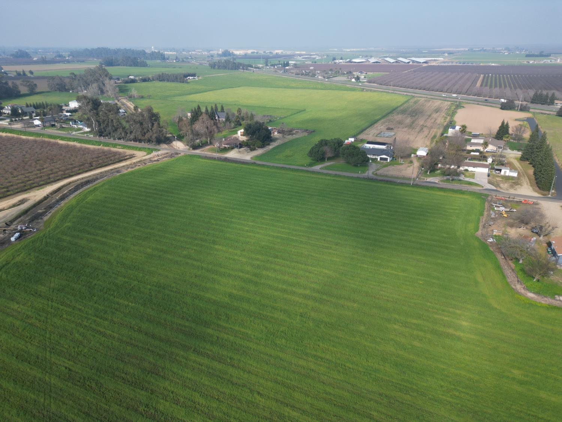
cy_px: 211
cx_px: 281
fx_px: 390
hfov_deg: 71.6
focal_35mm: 24
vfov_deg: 56.8
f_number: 1.7
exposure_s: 1/2000
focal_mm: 6.72
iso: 110
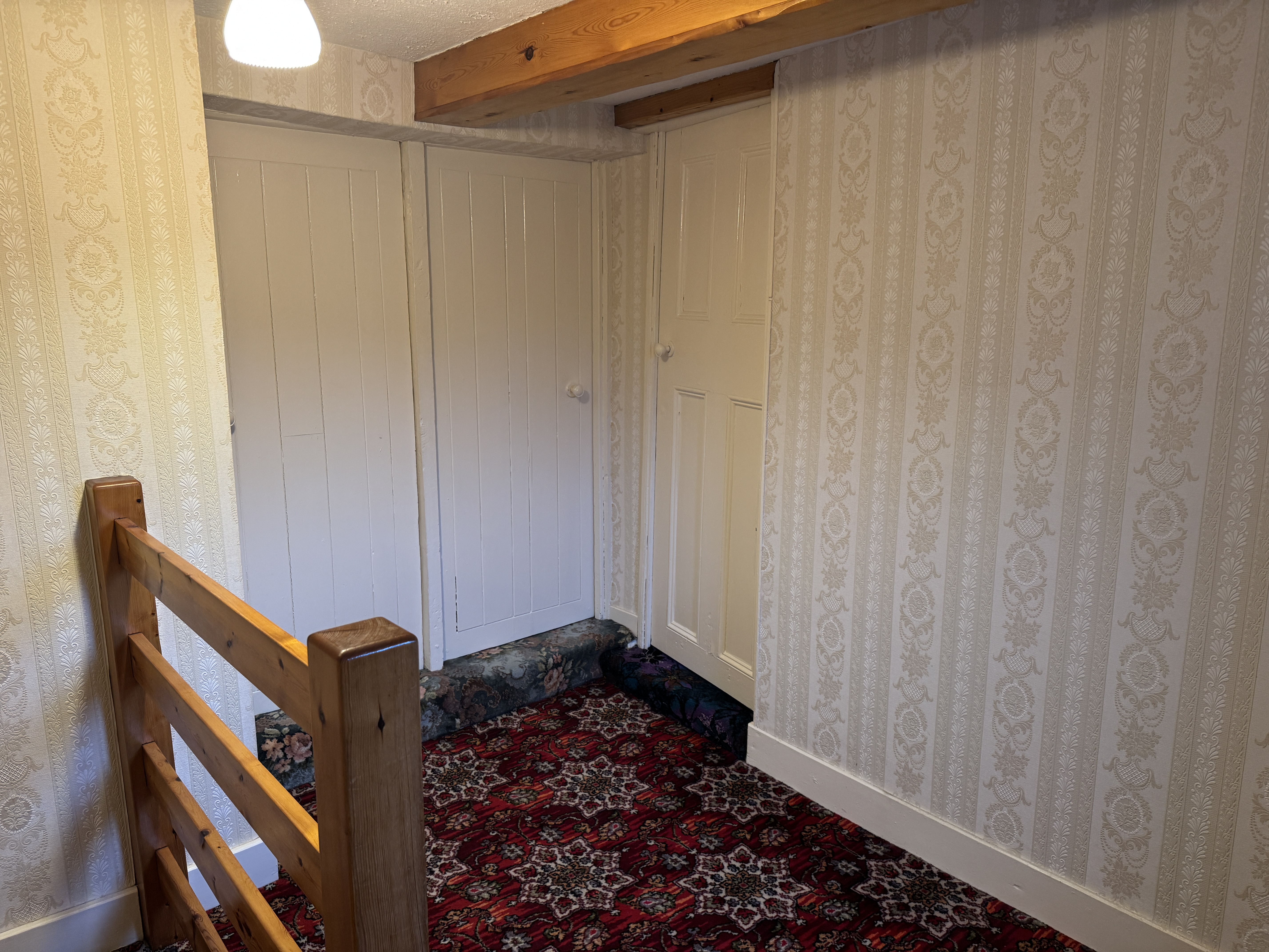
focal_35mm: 24
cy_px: 476
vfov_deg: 56.8
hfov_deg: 71.6
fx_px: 880
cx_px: 634
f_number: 1.78
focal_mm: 6.76
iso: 200
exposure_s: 1/50
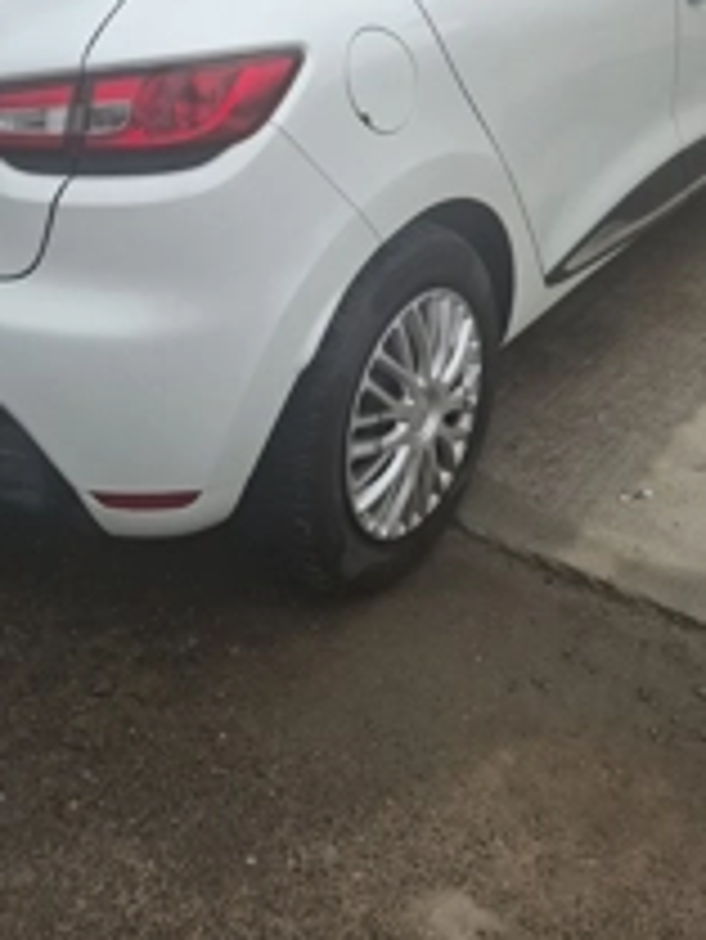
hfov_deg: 32.9
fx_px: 1195
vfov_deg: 39.6
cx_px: 337
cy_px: 85
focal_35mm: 44
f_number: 1.8
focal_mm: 5.54
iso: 50
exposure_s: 1/303
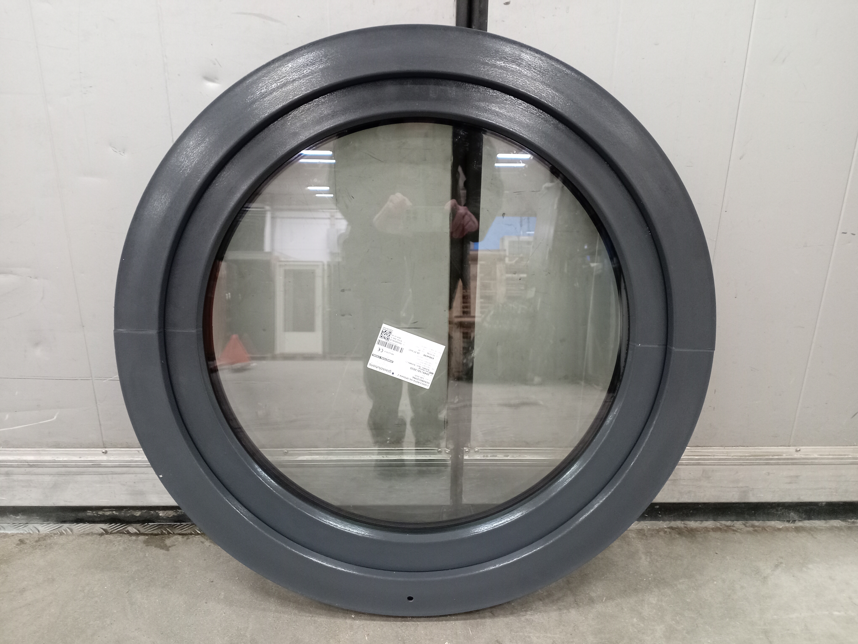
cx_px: 429
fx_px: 669
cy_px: 322
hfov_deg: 65.3
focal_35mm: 27
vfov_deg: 51.4
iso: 1939
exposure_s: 1/16.7
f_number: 1.8
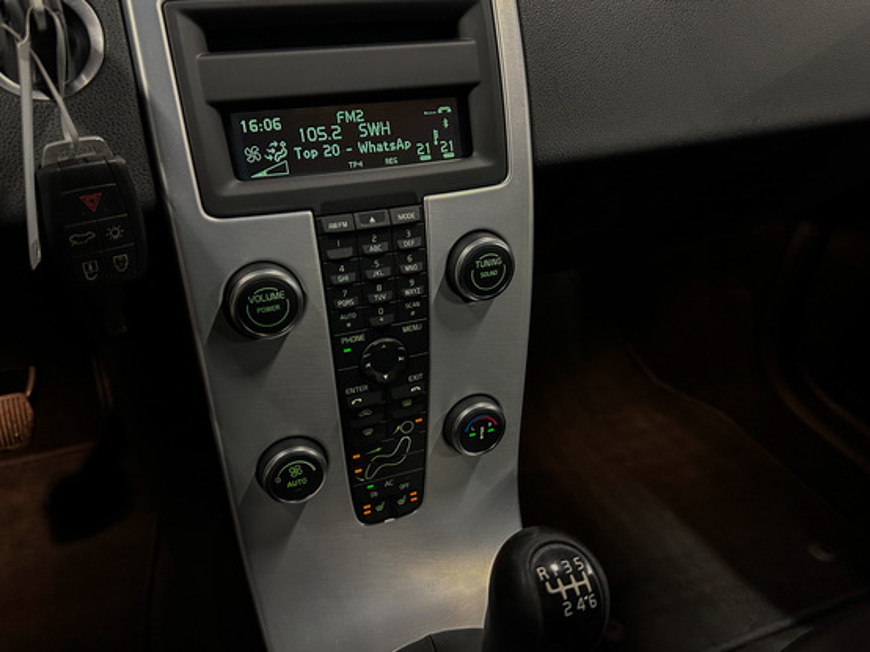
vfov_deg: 53.0
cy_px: 342
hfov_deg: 67.2
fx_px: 653
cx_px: 402
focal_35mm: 26
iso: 640
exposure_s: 1/50
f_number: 1.78
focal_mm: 6.86
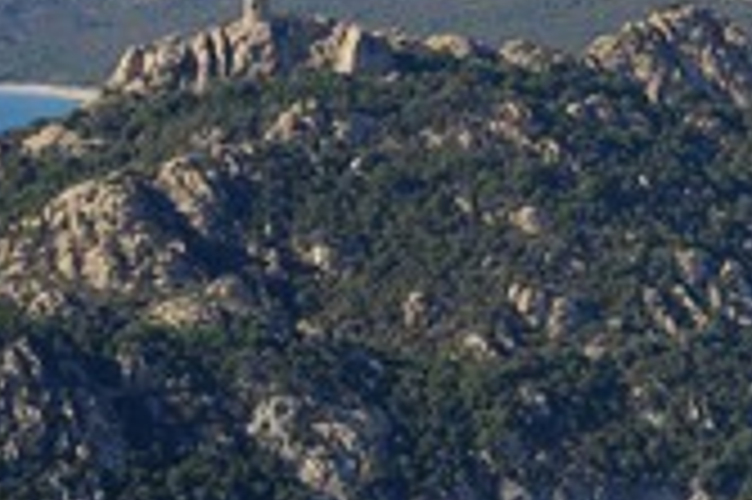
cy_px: 207
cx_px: 738
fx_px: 4987
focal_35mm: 239
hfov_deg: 8.6
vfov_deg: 5.7
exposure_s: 1/800
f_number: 8
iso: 400
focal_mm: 95
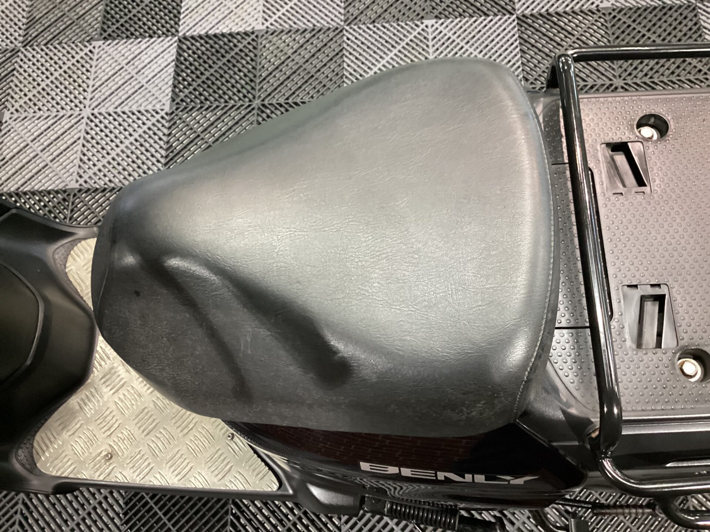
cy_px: 266
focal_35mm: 31
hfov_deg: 58.4
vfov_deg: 45.4
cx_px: 355
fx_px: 636
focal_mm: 3.3
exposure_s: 1/40
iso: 320
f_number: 2.4
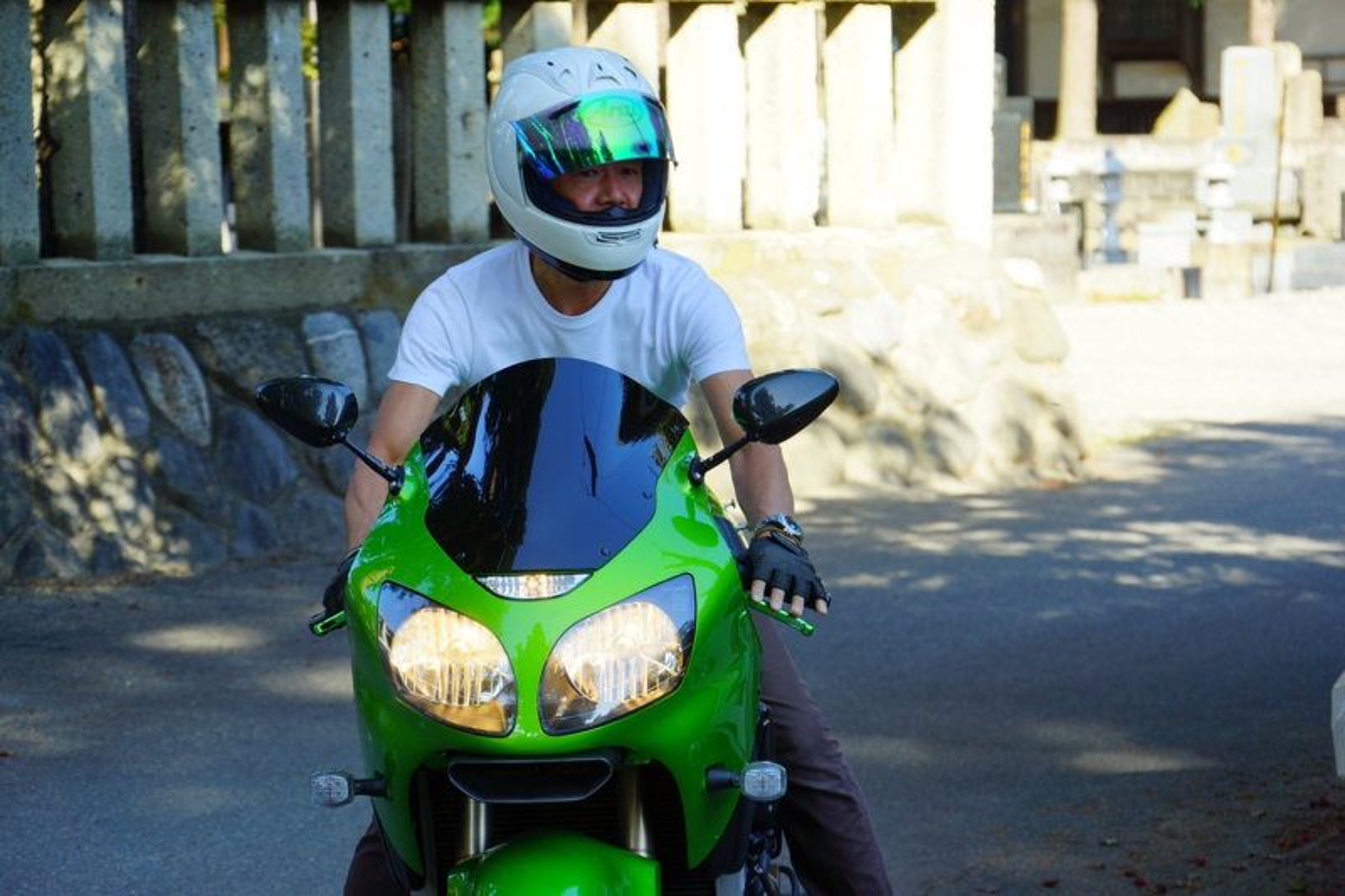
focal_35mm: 135
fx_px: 5042
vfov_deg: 10.2
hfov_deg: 15.2
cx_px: 672
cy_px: 448
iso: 125
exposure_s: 1/160
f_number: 5.6
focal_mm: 90
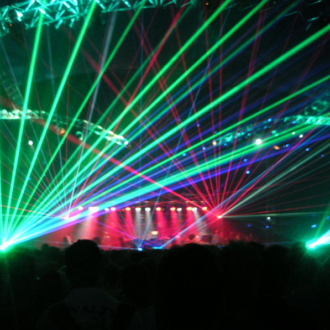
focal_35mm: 45
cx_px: 155
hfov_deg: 37.5
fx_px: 485
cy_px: 165
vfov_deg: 37.6
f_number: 2.8
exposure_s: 1/4
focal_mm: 6
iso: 200
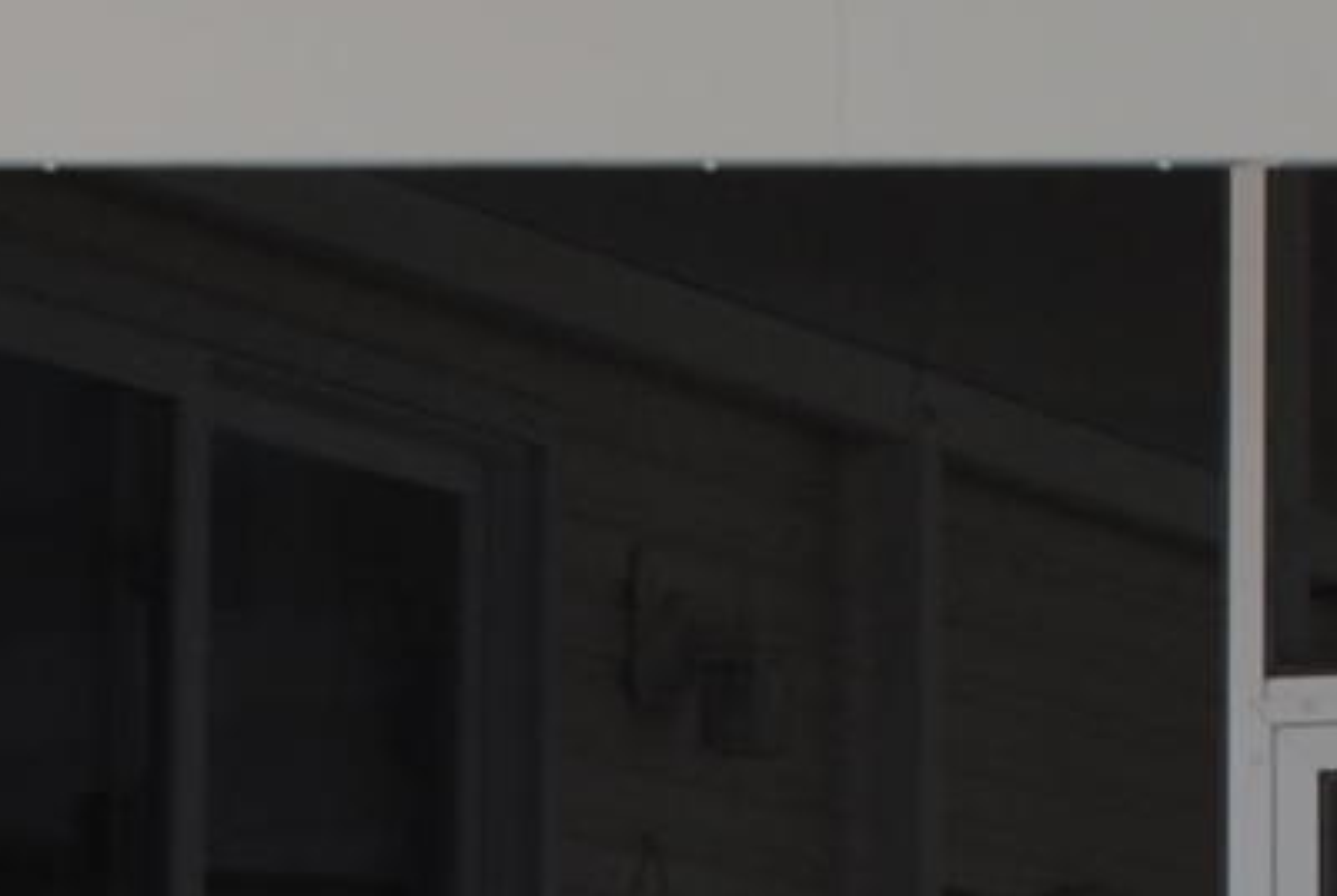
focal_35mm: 225
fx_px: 8368
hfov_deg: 9.1
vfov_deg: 6.1
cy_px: 806
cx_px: 602
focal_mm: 20
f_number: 7.1
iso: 100
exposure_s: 1/200
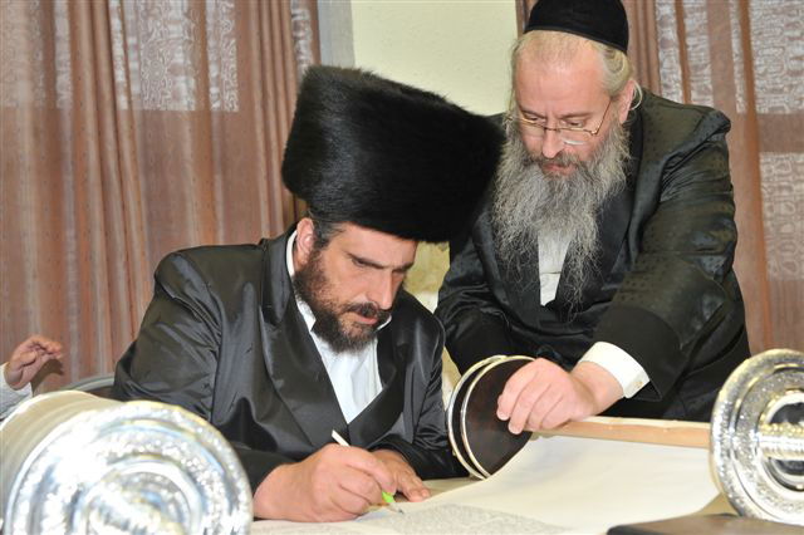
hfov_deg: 36.3
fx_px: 1228
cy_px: 268
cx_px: 402
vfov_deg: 24.6
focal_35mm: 55
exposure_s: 1/60
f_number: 7.1
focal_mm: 55
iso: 500
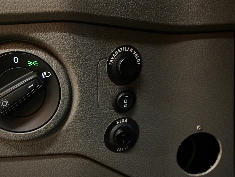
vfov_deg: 33.0
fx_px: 298
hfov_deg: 43.1
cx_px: 114
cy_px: 89
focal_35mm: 44
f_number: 4.5
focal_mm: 26.5
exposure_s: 1/40
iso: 3600
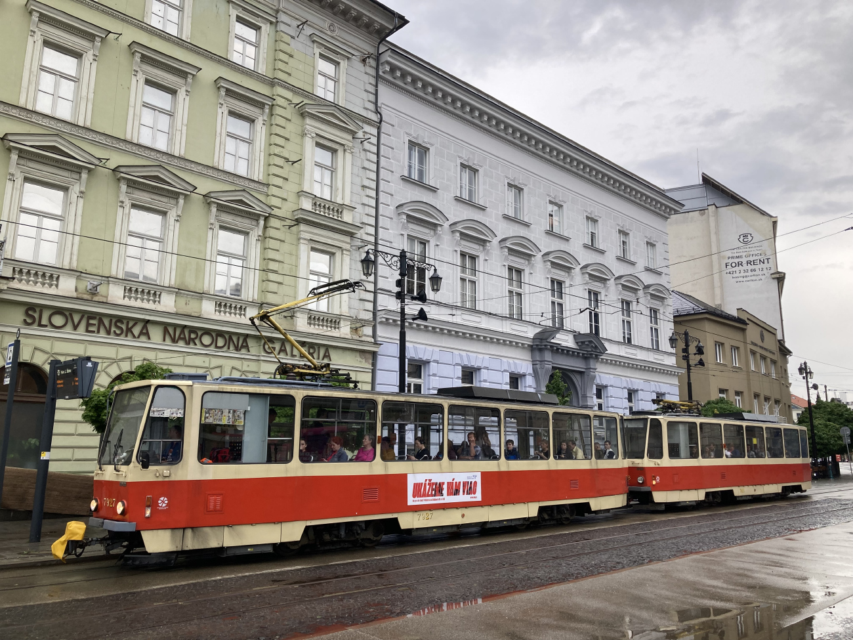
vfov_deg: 49.7
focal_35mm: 28
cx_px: 426
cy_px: 320
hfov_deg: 63.4
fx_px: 690
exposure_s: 1/121
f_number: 1.8
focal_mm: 3.99
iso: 32
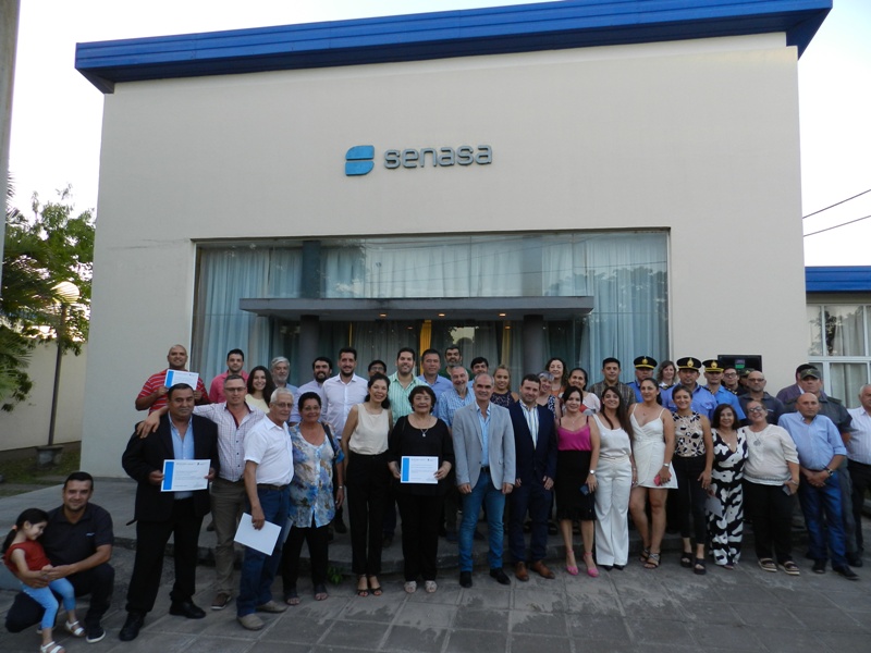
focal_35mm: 23
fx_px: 579
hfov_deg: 73.9
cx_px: 436
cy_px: 326
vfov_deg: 58.9
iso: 160
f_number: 3.4
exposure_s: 1/100
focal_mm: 4
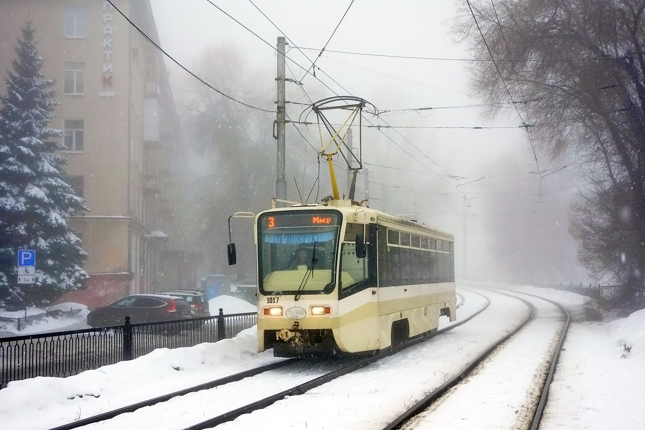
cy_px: 215
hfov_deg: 35.6
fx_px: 1003
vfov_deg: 24.2
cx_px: 322
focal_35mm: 56
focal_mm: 20.85
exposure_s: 1/500
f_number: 4
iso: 125
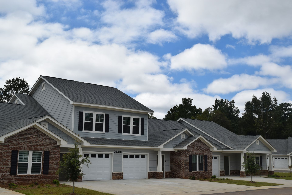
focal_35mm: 44
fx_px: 353
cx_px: 146
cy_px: 98
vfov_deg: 30.8
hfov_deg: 45.0
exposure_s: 1/500
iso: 200
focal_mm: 29
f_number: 11
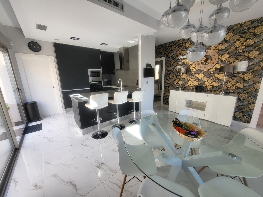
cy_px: 98
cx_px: 132
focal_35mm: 13
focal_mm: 1.74
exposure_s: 1/100
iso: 50
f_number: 2.2
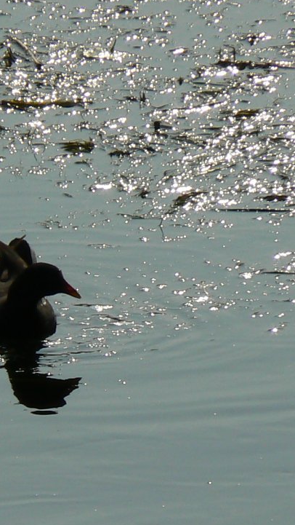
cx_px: -59
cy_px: 272
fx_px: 12769
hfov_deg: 1.3
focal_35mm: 919
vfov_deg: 2.4
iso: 80
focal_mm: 72
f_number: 8
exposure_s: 1/640
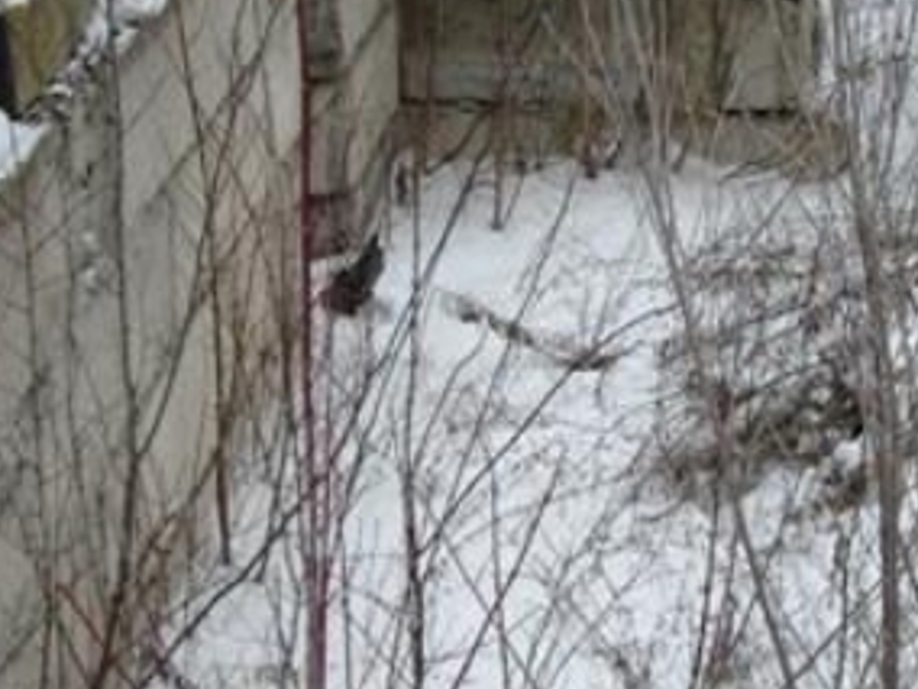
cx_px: 685
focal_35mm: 107
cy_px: 259
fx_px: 2838
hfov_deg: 18.3
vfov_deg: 13.8
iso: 50
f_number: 6.4
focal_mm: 6.3
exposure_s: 1/129
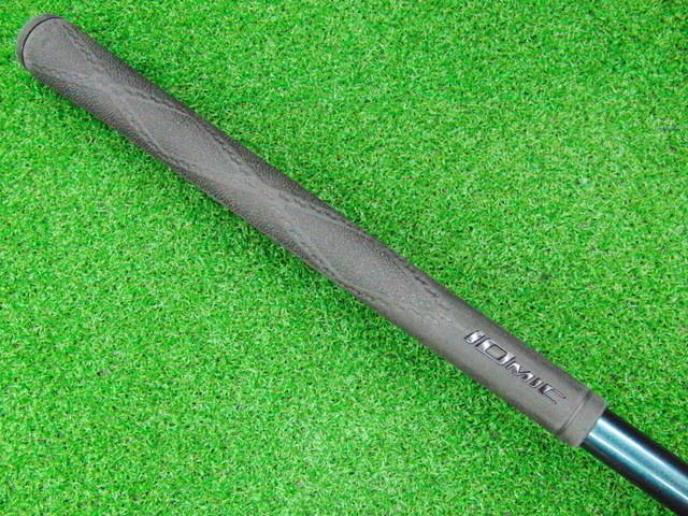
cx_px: 344
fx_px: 735
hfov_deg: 50.1
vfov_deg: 38.7
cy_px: 258
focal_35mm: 37
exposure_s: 1/125
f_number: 3.6
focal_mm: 6.42
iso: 3200
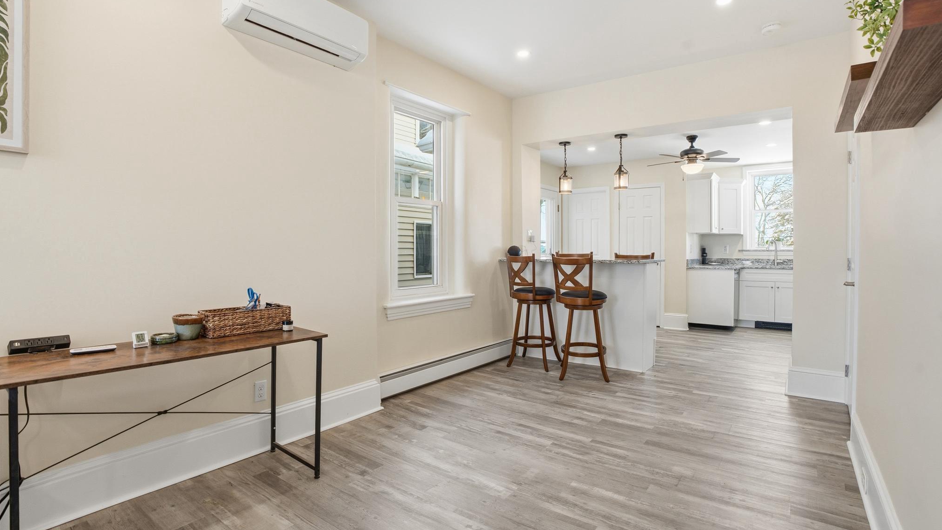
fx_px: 425
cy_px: 269
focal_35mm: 17
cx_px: 477
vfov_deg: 63.9
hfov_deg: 95.9
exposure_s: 1/400
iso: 400
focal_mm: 16
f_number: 8
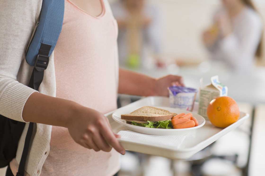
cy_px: 88
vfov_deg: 16.1
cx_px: 132
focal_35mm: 85
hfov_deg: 23.9
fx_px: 625
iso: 400
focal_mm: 85
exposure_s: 1/250
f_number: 2
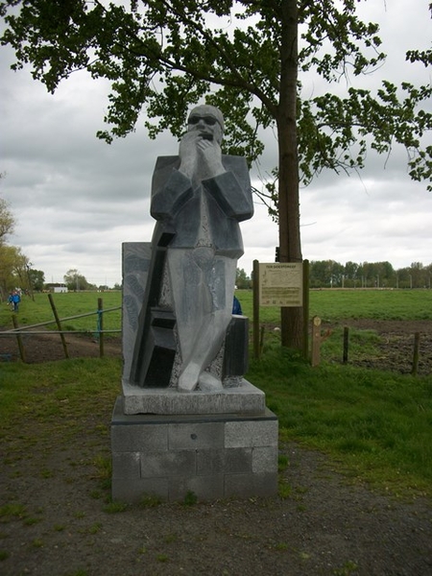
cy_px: 288
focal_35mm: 32
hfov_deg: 44.2
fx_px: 532
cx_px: 216
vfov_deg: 56.8
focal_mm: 5.7
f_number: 2.9
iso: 80
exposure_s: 1/640
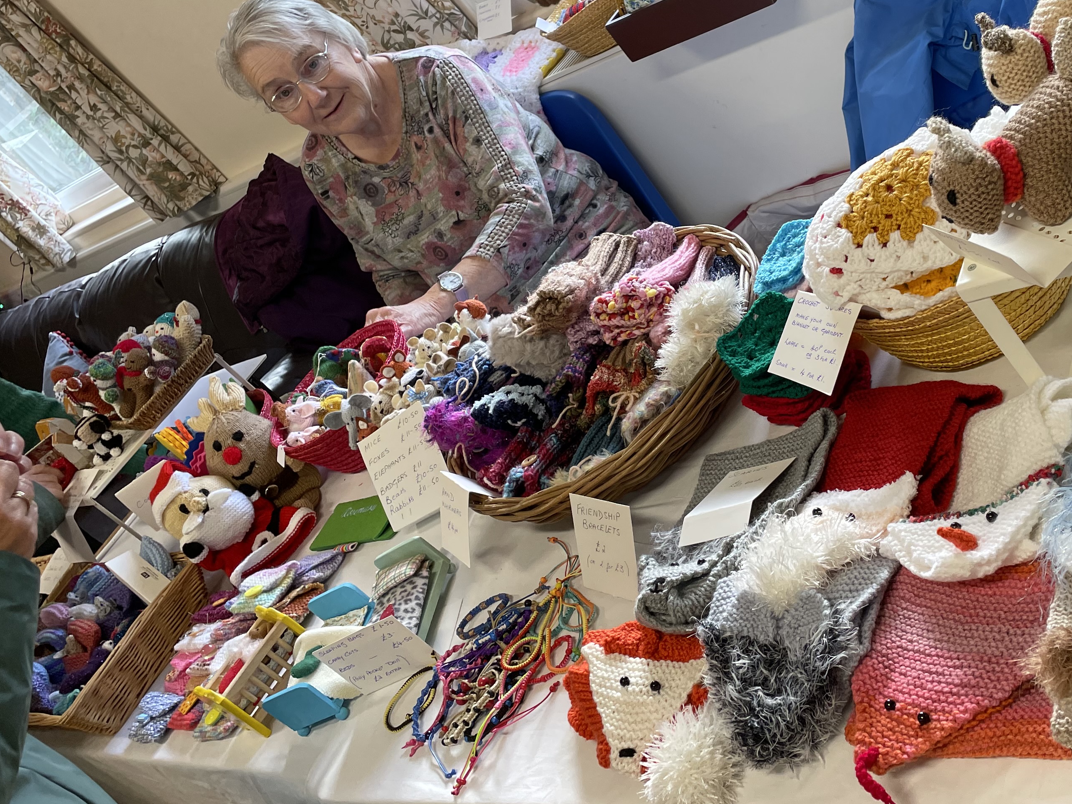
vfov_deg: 35.0
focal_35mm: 41
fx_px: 1270
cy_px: 318
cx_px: 757
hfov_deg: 44.7
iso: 64
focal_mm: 4.2
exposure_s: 1/100
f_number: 1.6
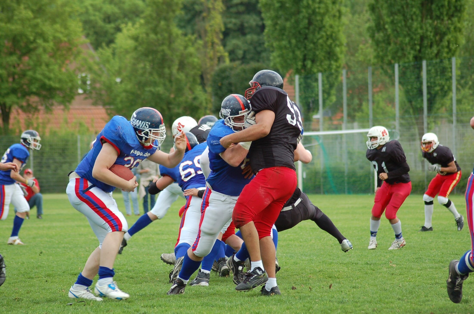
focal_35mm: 202
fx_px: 2661
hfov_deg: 10.2
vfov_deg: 6.8
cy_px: 157
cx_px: 237
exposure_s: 1/640
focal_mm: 135
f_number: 4.5
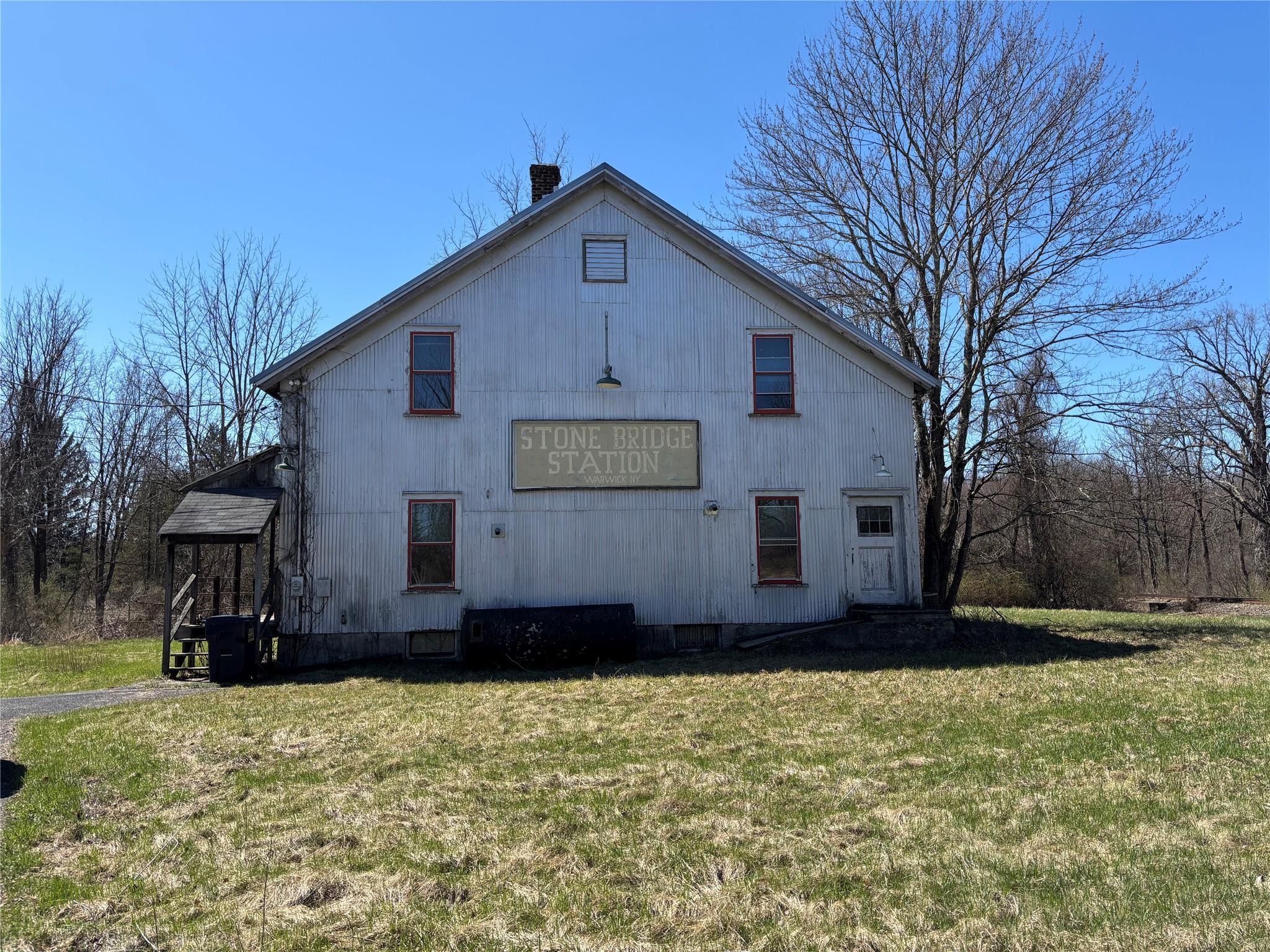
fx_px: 954
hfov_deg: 67.3
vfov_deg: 53.1
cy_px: 476
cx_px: 635
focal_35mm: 26
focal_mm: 5.96
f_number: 1.6
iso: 50
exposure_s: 1/2288
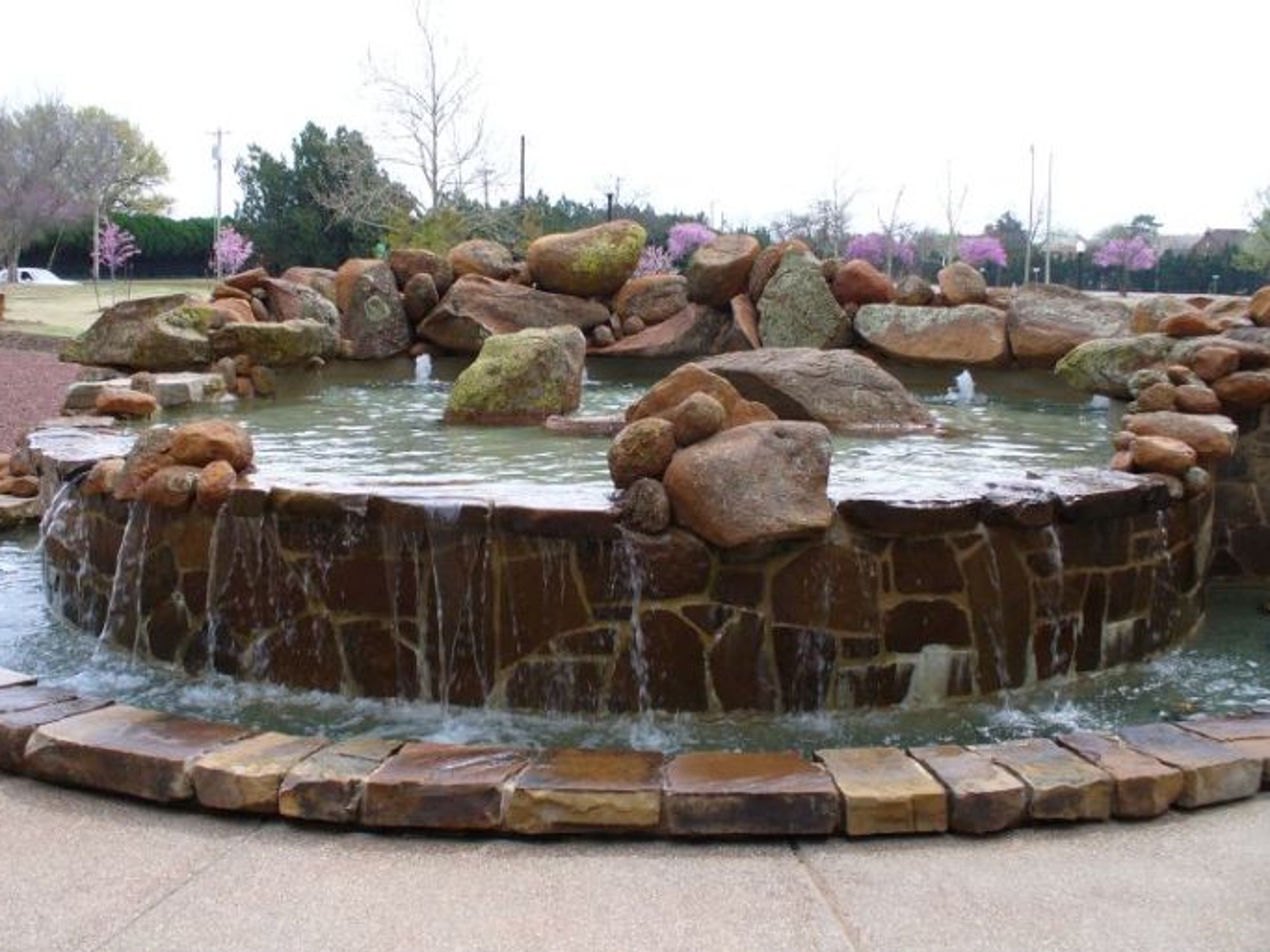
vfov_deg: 35.9
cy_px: 452
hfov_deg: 46.8
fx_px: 1467
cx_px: 634
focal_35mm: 40
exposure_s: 1/125
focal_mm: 6.1
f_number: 5.6
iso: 80
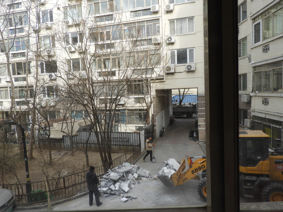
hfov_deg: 71.6
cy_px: 106
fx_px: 196
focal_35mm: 24
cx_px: 142
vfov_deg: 56.8
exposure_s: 1/400
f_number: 3.3
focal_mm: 4.3
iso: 100
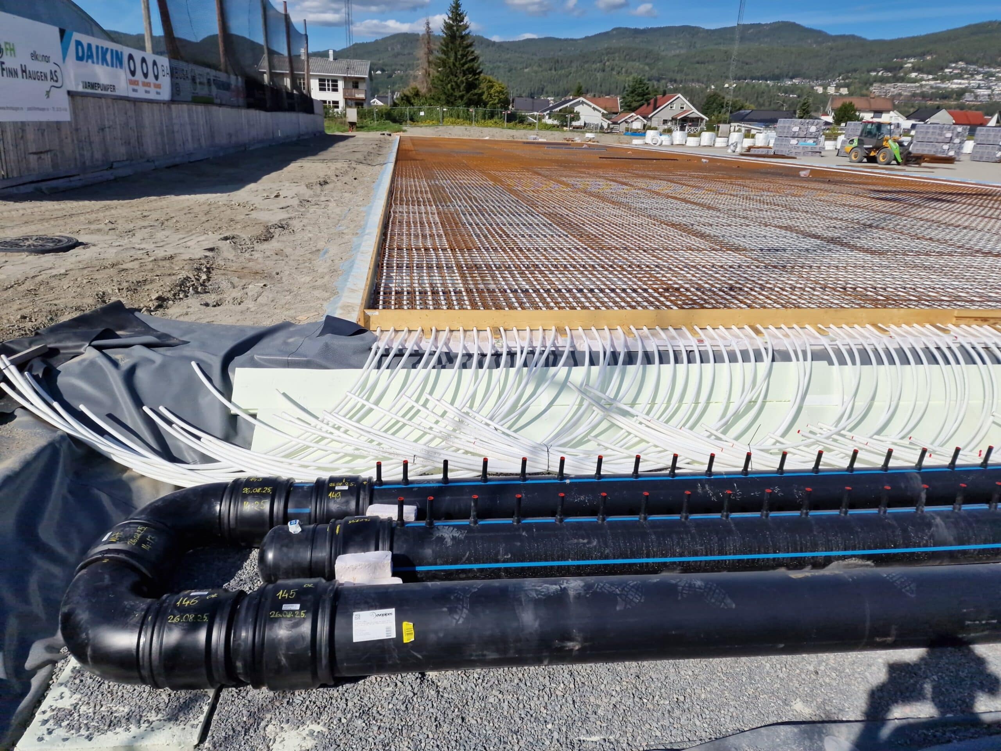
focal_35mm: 23
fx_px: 665
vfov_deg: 58.9
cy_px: 376
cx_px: 500
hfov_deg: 73.9
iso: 50
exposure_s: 1/2544
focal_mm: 6.4
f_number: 1.8
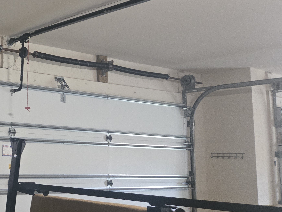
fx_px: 432
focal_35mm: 53
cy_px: 93
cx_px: -21
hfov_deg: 32.3
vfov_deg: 27.5
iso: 800
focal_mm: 5.4
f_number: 1.8
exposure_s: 1/60
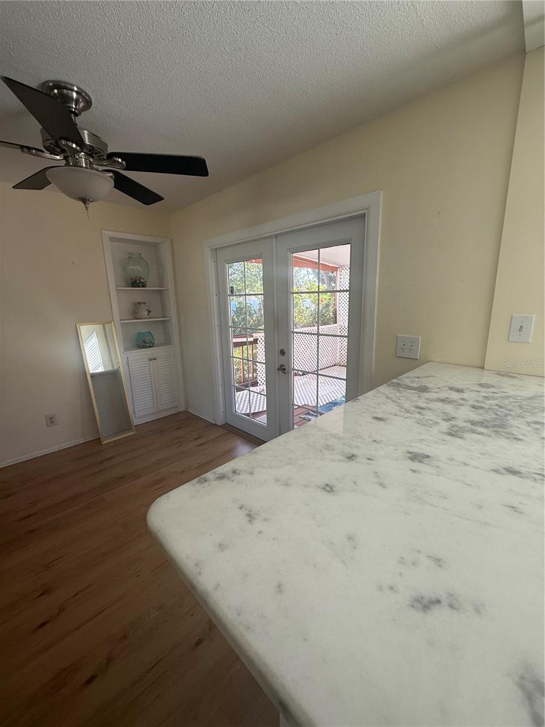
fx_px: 294
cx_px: 272
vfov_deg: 102.1
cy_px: 364
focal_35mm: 14
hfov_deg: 85.7
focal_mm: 2.22
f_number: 2.2
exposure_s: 1/99
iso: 64
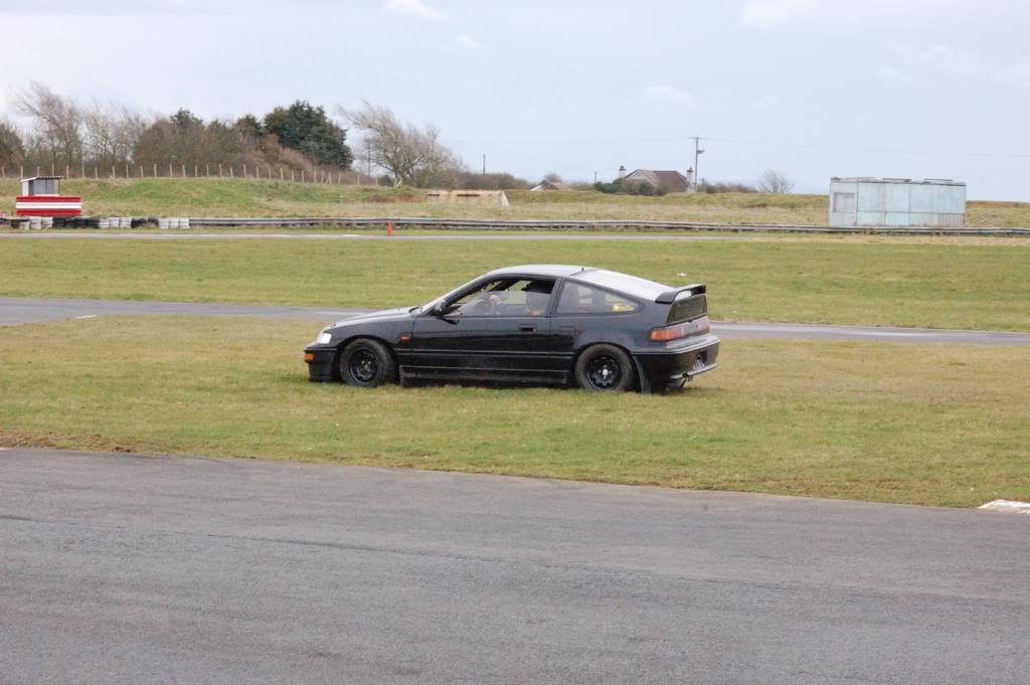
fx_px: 3002
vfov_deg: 13.0
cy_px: 342
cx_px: 515
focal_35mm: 105
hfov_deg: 19.5
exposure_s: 1/640
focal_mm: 70
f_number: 13
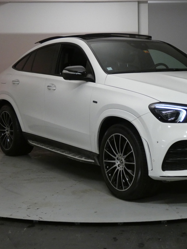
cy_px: 125
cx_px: 134
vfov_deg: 29.8
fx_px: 468
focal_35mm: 65
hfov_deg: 22.4
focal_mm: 8.6
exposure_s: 1/80
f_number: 3.8
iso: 500
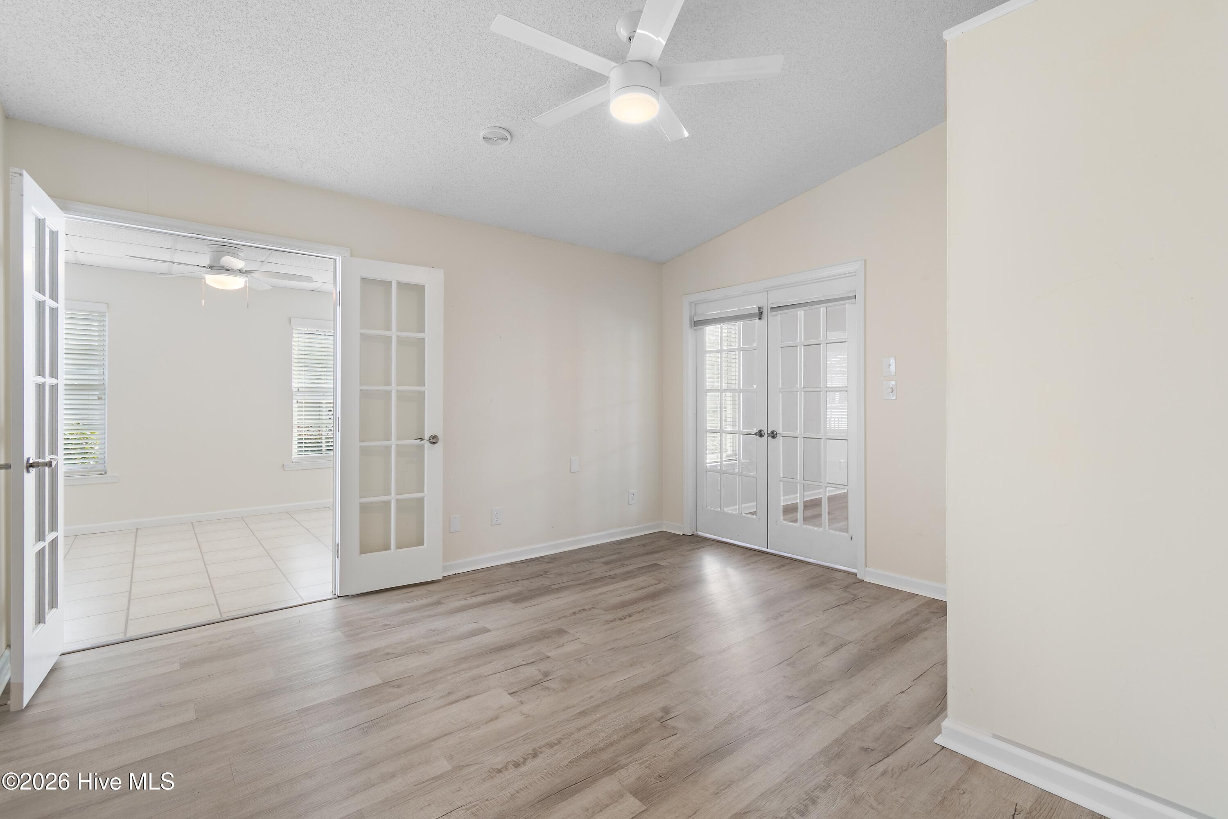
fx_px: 512
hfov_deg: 100.4
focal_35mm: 15
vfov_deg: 77.3
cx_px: 614
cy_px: 410
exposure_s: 1/2.5
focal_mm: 10
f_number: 8
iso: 100
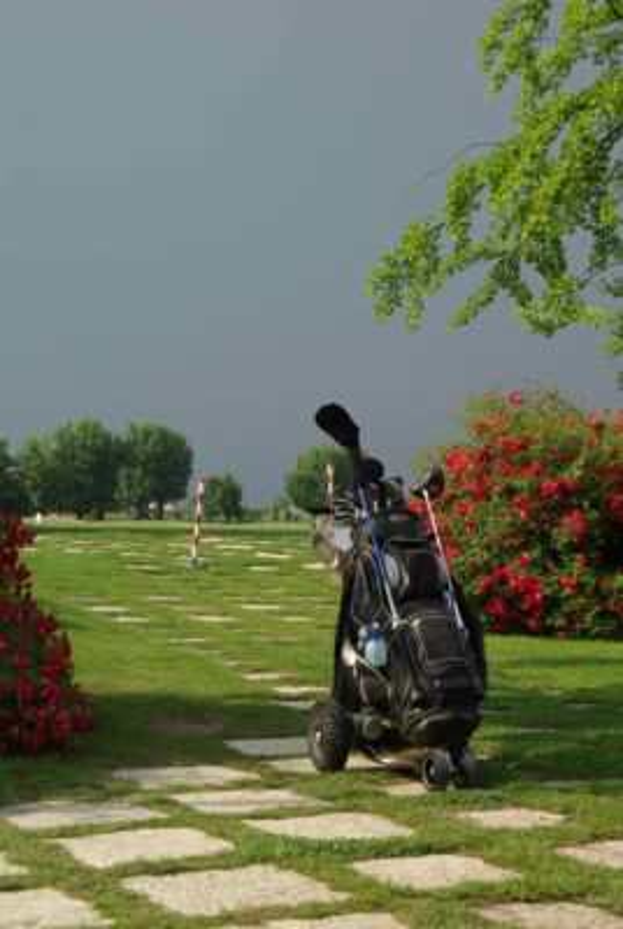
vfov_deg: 29.8
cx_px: 312
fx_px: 1746
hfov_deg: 20.2
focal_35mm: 68
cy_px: 464
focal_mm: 45
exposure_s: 1/90
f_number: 9.5
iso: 100
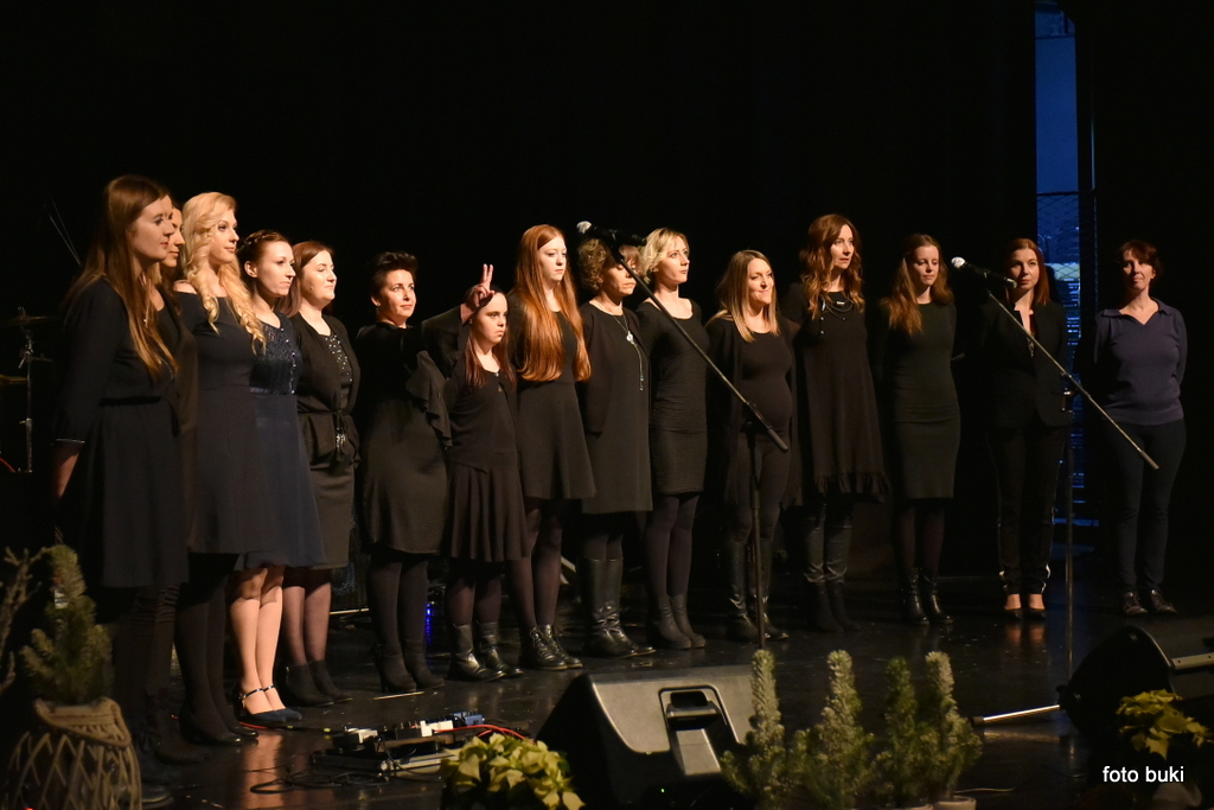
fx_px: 2361
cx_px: 607
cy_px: 405
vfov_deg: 19.5
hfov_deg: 28.8
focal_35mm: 70
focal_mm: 70
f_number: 4
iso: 3200
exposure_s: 1/60
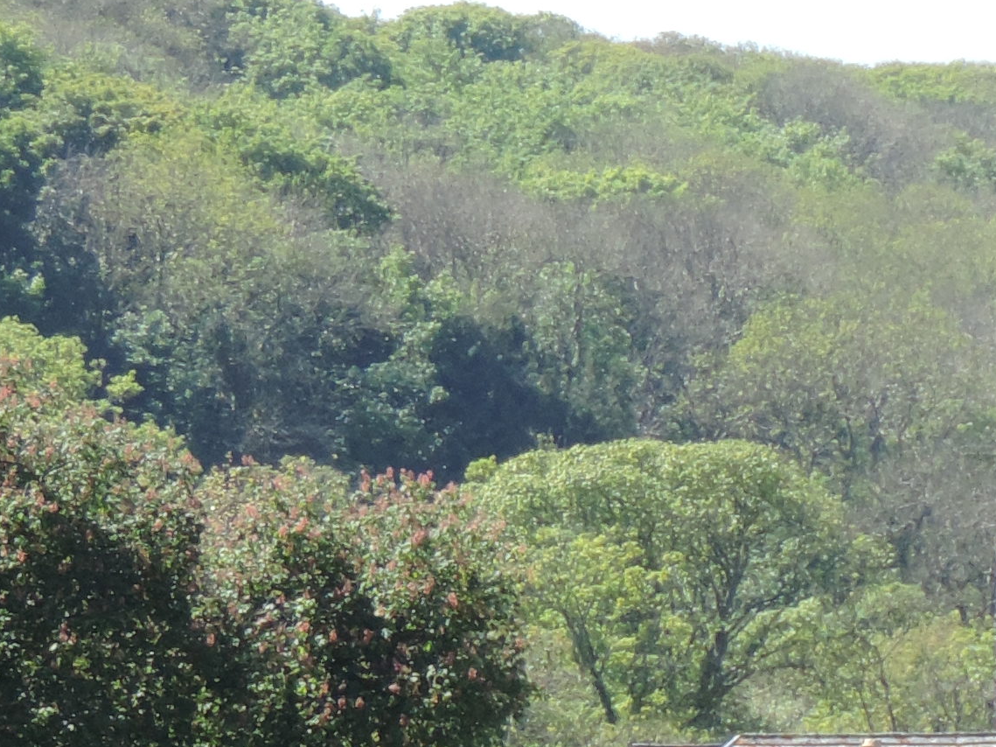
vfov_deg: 2.0
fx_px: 21031
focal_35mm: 731
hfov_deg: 2.7
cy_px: 1085
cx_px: 1816
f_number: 4.5
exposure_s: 1/200
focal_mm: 30.3
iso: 80
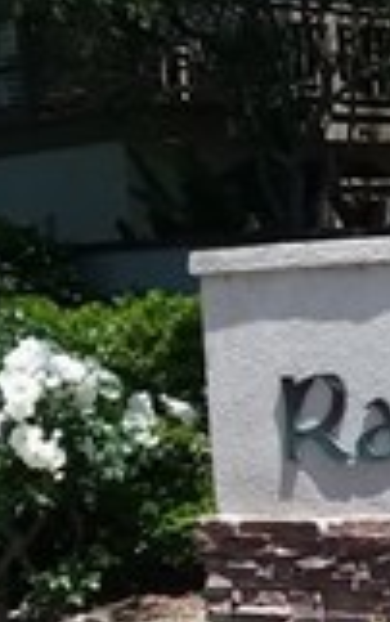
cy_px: 456
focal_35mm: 122
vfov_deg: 17.0
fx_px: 2069
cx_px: 873
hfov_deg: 9.7
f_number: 1.9
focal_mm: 2.47
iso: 40
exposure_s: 1/1465
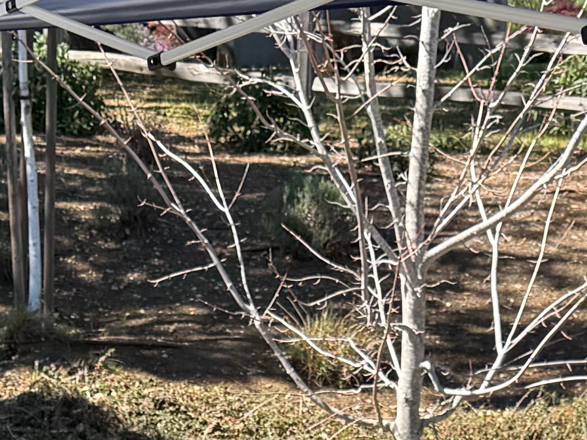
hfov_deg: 15.0
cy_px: 1056
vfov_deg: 9.9
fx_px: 2222
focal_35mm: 131
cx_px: 131
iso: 80
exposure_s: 1/1618
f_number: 1.78
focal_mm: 6.76
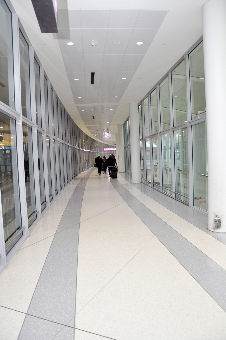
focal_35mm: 27
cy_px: 170
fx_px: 255
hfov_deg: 47.8
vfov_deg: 67.4
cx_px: 113
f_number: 4
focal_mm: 18
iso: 800
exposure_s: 1/60
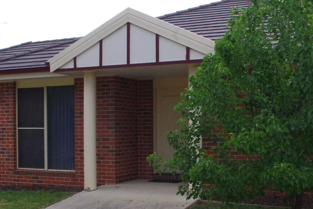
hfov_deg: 38.8
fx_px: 443
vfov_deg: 26.4
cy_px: 133
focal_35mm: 51
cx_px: 179
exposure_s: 1/500
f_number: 11
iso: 1600
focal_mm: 18
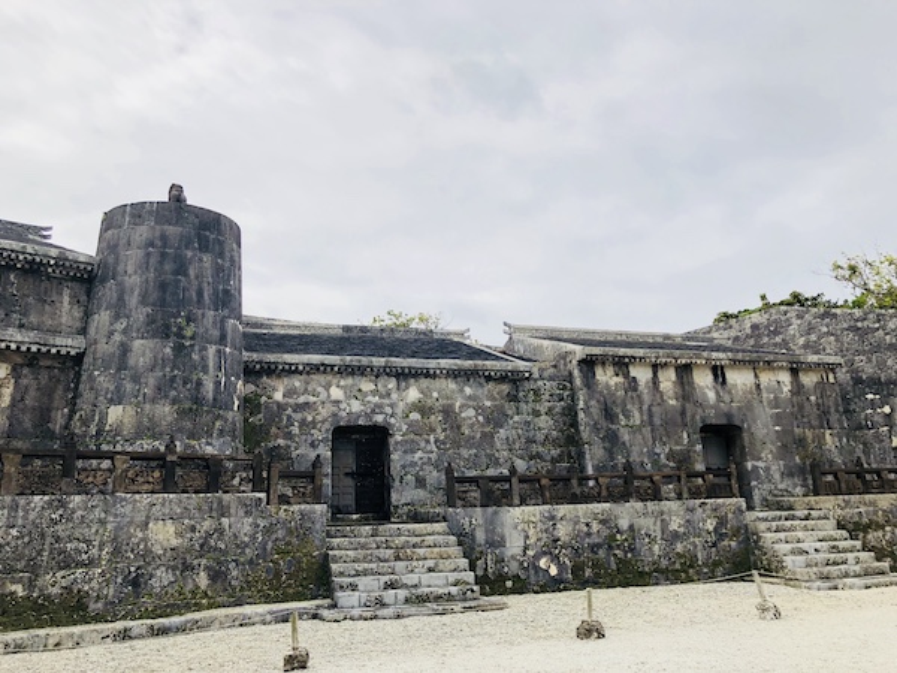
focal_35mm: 28
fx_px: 726
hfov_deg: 63.4
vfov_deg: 49.7
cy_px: 336
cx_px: 448
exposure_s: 1/2433
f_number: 1.8
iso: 20
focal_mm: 3.99
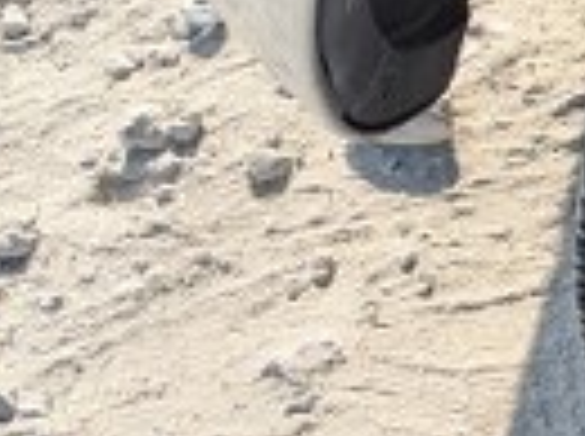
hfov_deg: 10.5
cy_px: 180
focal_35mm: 154
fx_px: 2598
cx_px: 1519
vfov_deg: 9.6
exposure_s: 1/1030
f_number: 1.89
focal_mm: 5.43
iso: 47
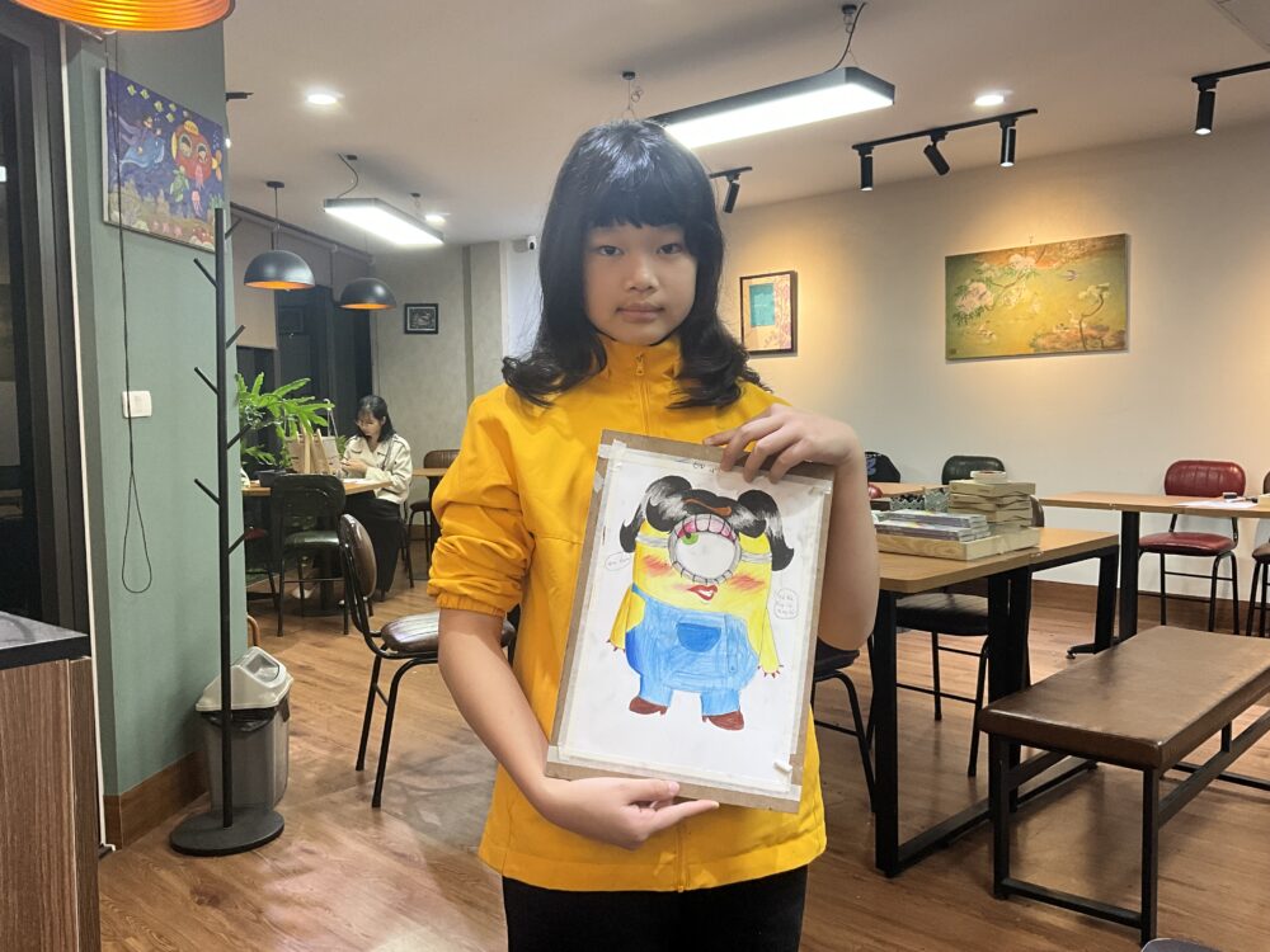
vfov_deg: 48.2
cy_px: 476
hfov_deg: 61.7
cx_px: 635
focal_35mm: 29
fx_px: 1064
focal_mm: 3
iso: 64
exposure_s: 1/84
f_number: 1.8
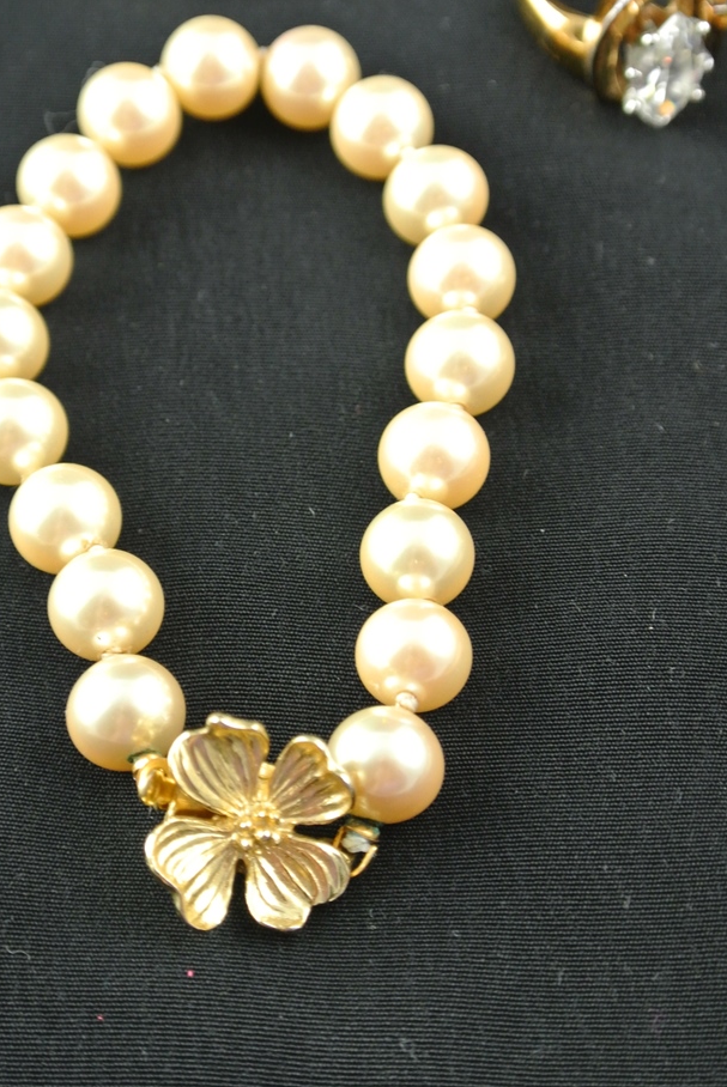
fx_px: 2298
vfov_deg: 26.6
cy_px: 553
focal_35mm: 76
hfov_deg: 18.0
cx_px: 332
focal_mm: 25.9
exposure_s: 1/50
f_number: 5.3
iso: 800
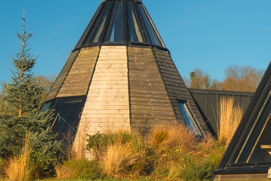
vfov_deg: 13.4
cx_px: 154
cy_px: 0
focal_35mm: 101
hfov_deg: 20.2
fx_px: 761
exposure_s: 1/200
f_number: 4.5
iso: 80
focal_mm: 35
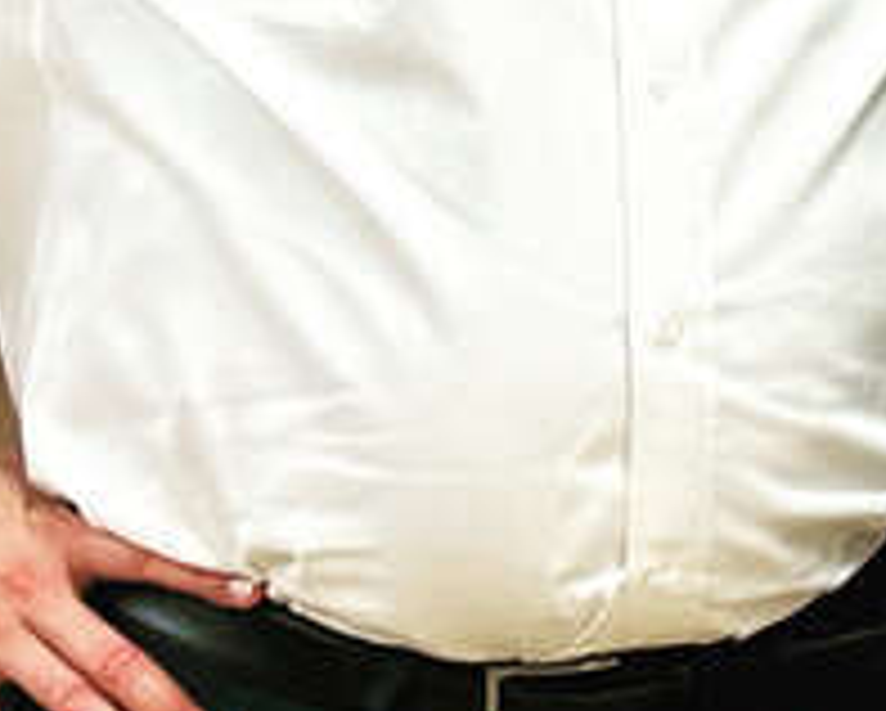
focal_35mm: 103
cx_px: 1043
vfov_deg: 14.4
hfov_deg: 17.8
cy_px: -176
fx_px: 2704
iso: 125
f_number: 1.5
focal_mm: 5.7
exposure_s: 1/120
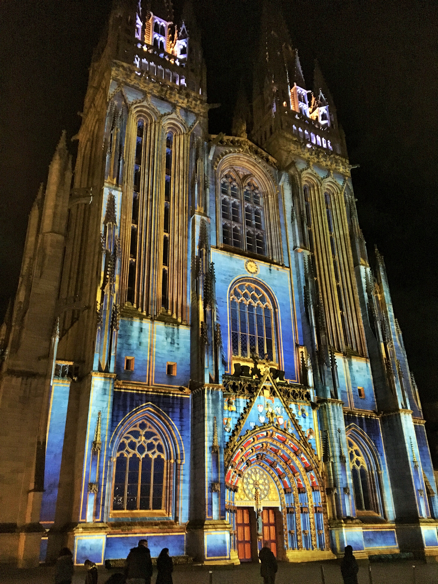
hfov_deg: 48.2
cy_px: 292
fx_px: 489
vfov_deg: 61.7
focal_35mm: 29
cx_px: 219
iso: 640
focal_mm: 4.15
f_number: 2.2
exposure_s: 1/17
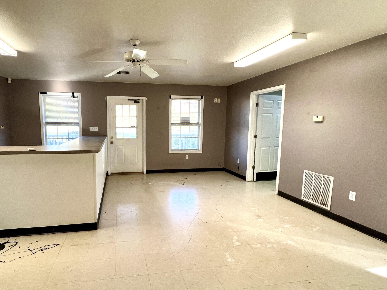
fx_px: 201
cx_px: 154
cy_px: 150
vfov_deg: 71.6
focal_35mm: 18
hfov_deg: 86.6
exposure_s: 1/120
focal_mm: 1.57
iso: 125
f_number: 1.8
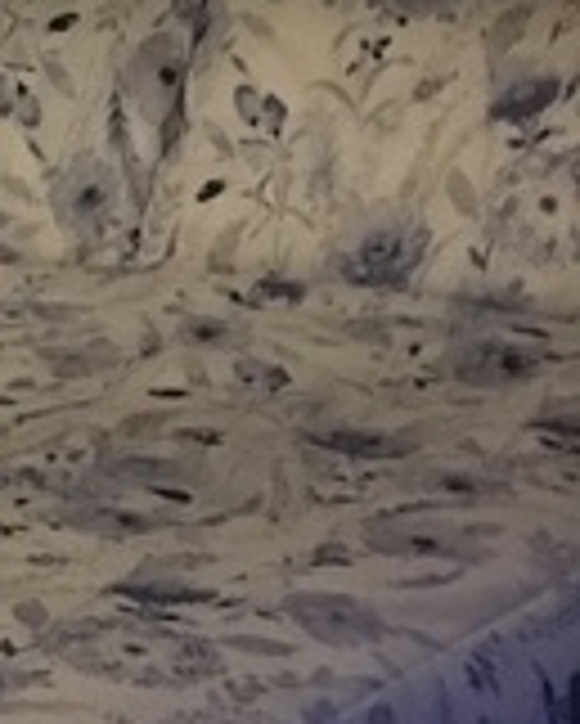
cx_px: -710
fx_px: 2894
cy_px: 126
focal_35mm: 135
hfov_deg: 10.2
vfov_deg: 14.2
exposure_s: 1/17
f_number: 2.2
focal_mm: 4.15
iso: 320
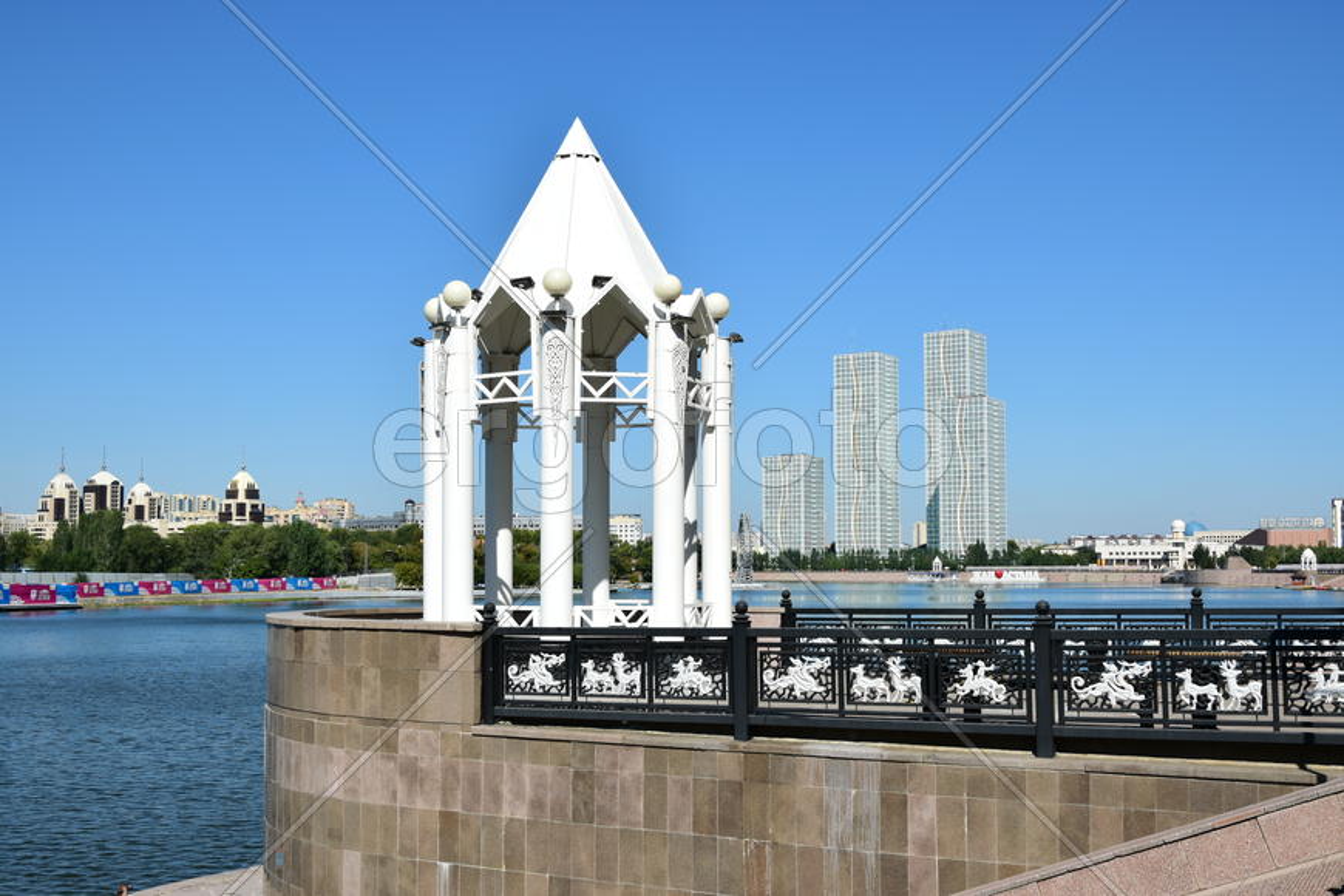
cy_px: 448
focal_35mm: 39
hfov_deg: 49.6
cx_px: 672
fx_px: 1456
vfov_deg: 34.2
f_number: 9
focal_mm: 26
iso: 100
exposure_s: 1/320
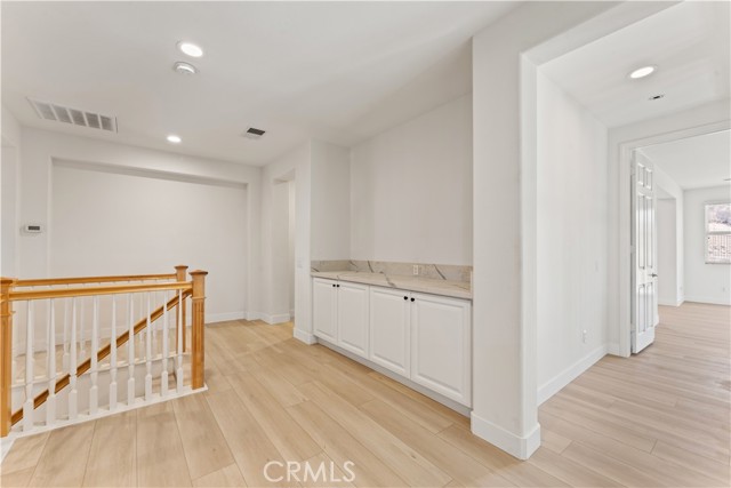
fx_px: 284
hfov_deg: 104.2
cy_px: 244
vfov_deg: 81.2
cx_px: 366
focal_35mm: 14
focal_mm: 14
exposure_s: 1
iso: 100
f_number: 11
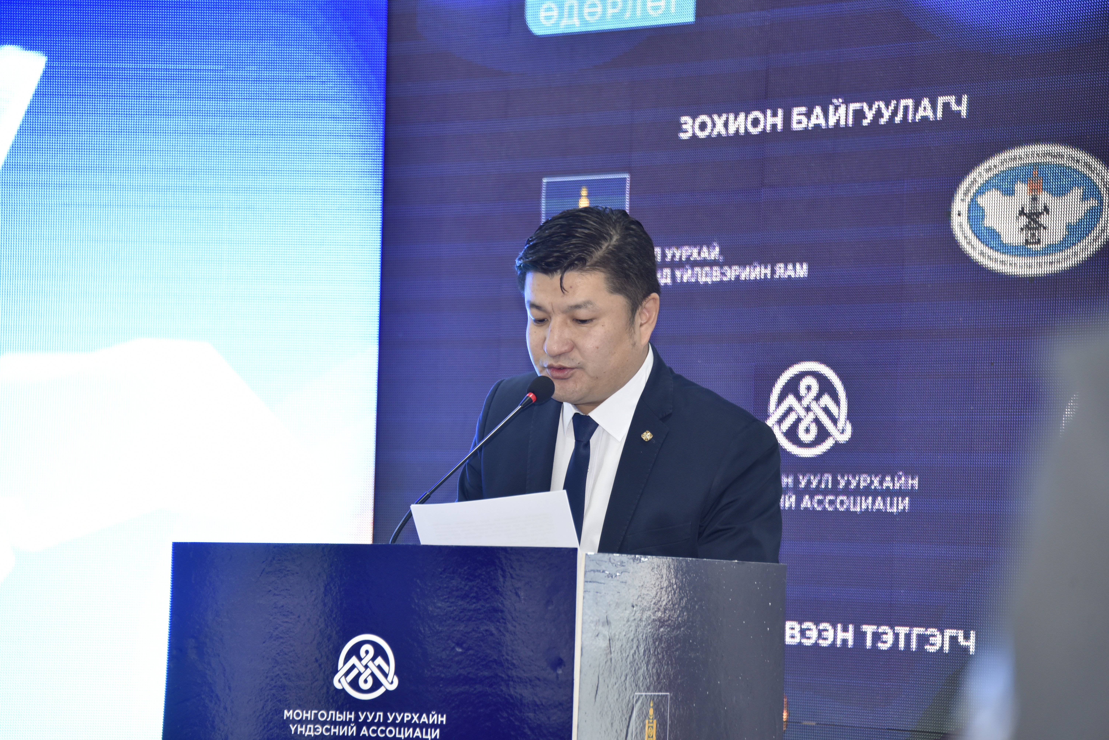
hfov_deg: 14.1
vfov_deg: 9.5
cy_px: 370
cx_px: 554
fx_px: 4468
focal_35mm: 145
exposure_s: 1/80
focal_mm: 145
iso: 800
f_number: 5.6
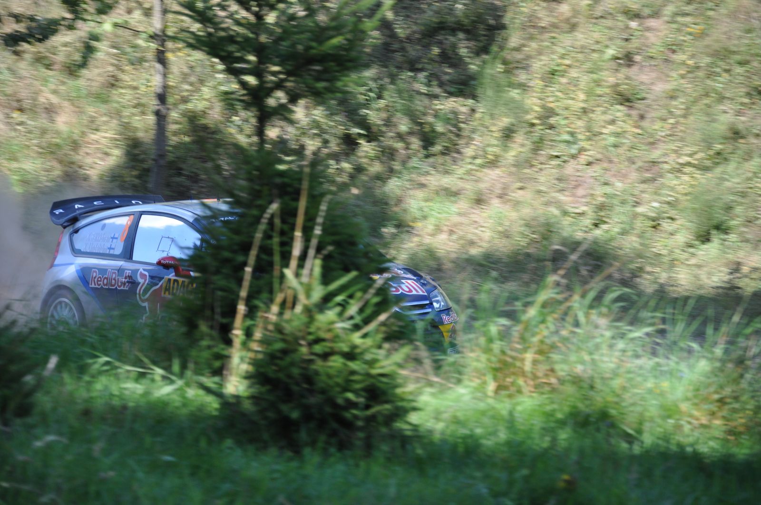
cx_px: 380
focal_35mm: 158
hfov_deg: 13.1
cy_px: 252
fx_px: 3325
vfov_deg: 8.7
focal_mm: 105
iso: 400
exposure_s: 1/400
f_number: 5.6
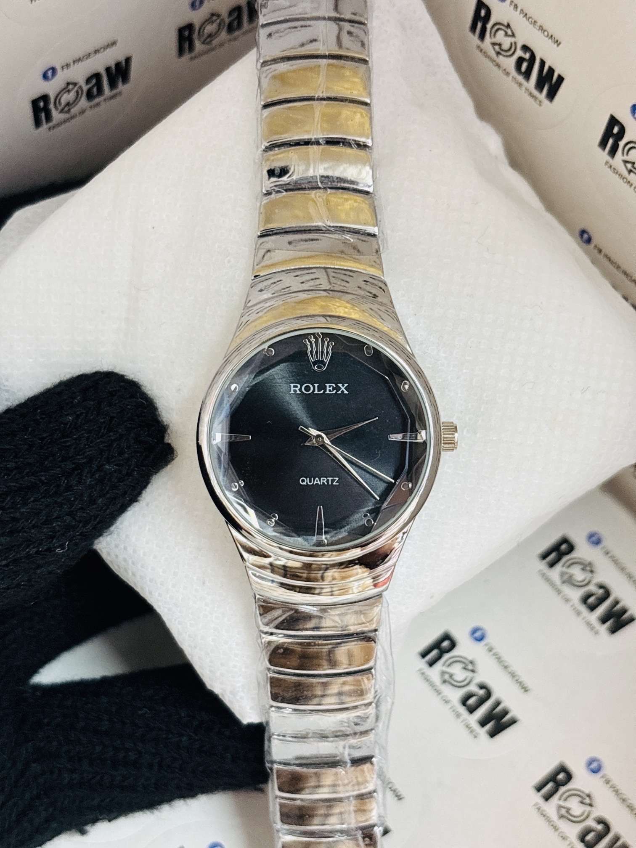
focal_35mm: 52
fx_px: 1274
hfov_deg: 28.0
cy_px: 424
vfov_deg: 36.8
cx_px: 318
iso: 160
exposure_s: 1/33
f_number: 1.6
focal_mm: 5.96
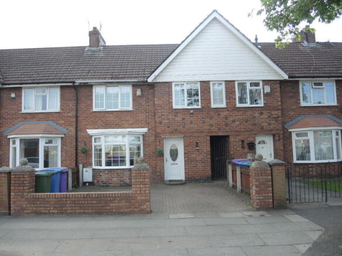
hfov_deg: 63.5
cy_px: 128
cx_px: 171
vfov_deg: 49.7
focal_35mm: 28
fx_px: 277
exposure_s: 1/640
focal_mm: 6
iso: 80
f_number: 2
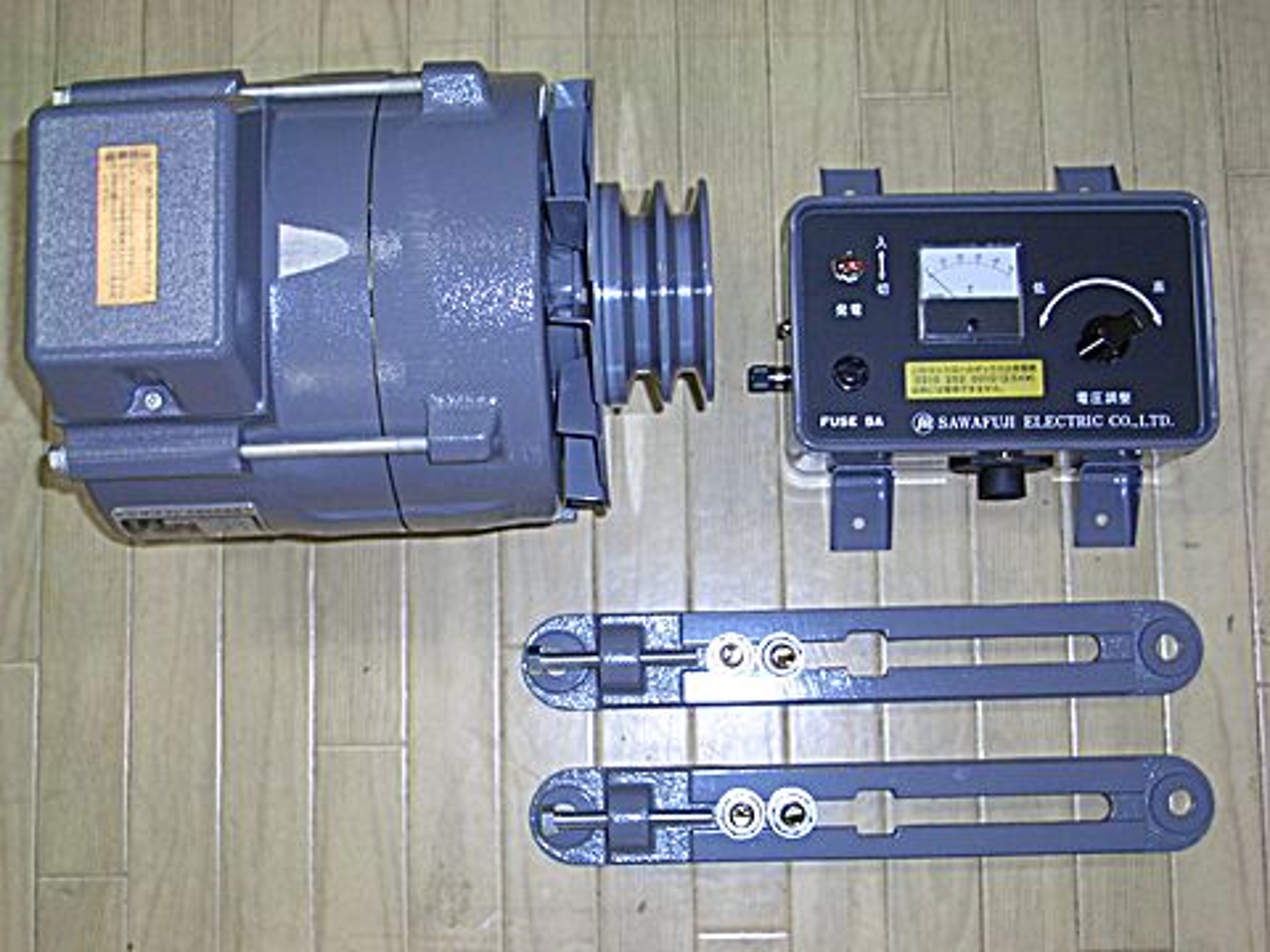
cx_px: 635
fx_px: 1798
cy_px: 476
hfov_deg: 38.9
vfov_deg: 29.7
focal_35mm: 49
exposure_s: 1/60
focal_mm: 8.2
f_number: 3.1
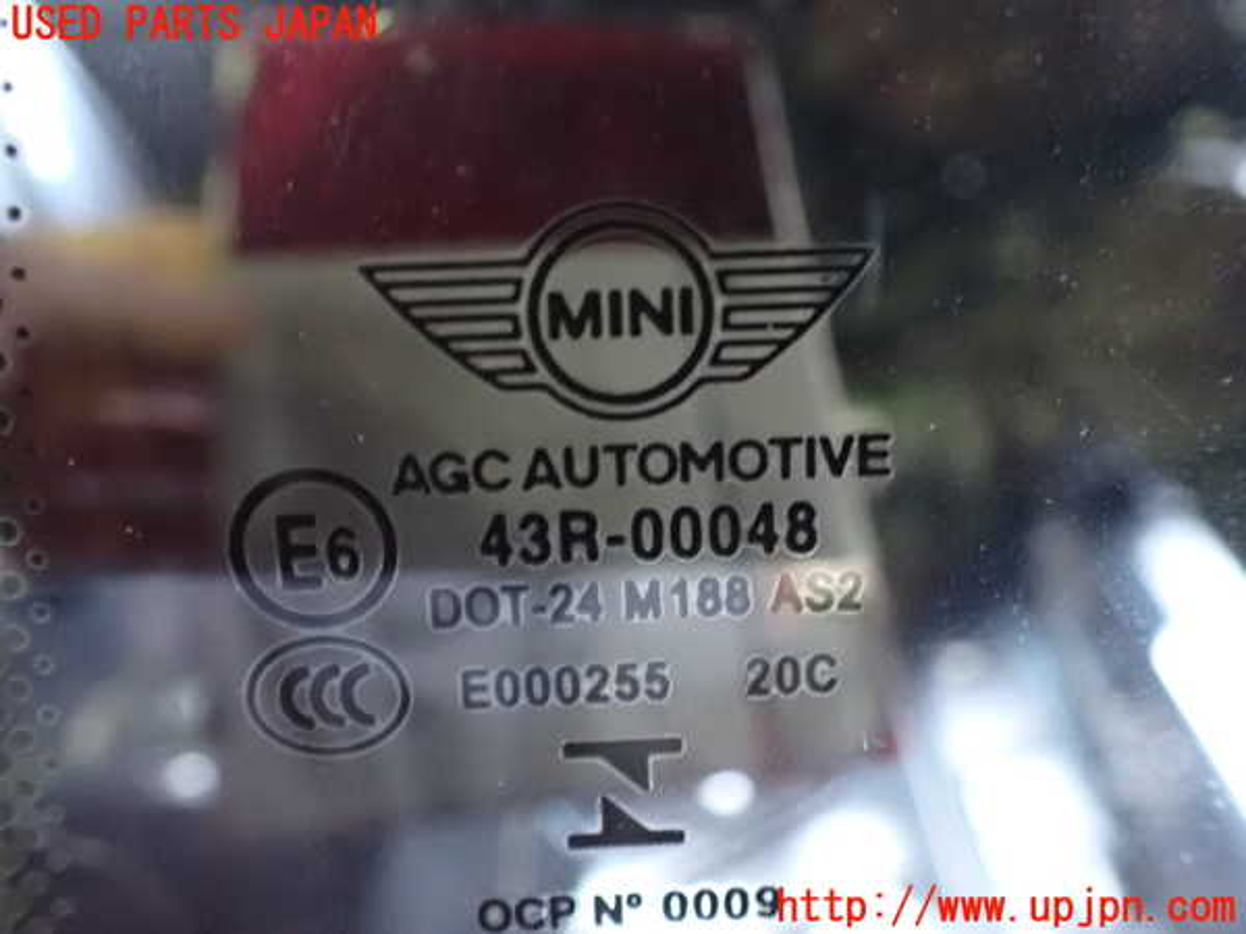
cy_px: 467
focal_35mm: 30
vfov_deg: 46.8
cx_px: 623
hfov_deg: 60.0
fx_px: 1080
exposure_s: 1/8
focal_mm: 5.4
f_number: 2.3
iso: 1600
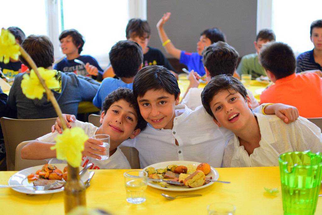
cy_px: 108
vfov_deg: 25.8
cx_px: 161
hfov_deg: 37.8
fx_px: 470
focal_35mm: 52
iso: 900
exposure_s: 1/250
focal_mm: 35
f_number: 1.8
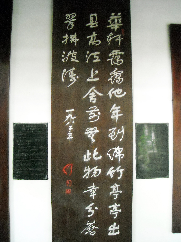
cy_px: 121
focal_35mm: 35
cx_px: 90
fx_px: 244
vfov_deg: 52.6
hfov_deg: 40.7
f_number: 2.8
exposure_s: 1/24
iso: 800
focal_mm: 5.7
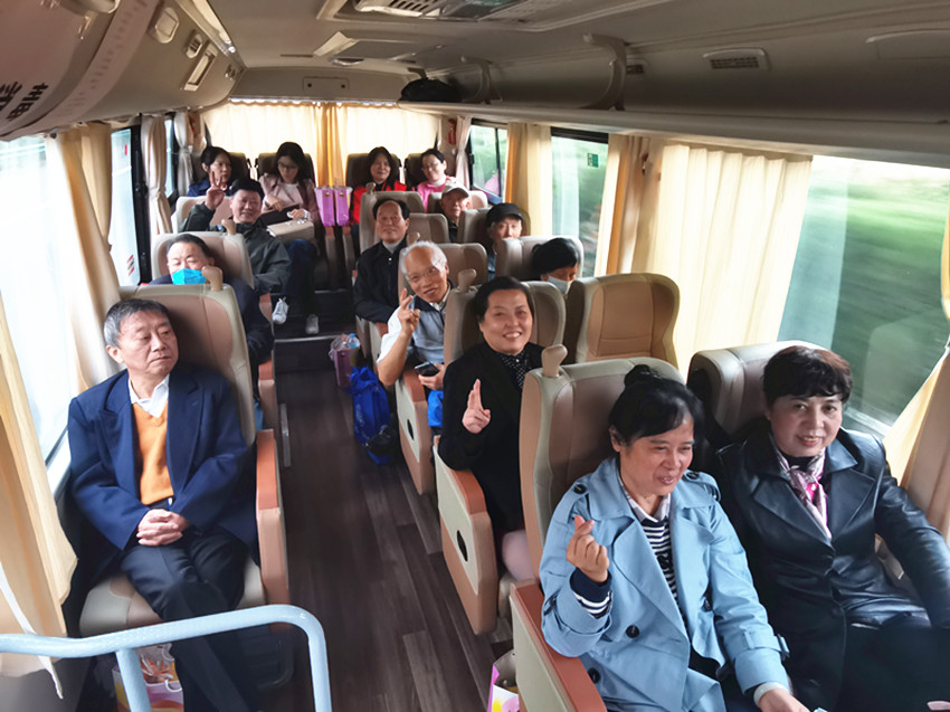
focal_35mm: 22
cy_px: 356
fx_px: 604
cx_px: 475
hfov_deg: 76.4
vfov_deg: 61.1
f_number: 2.2
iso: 100
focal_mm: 2.23
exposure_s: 1/90
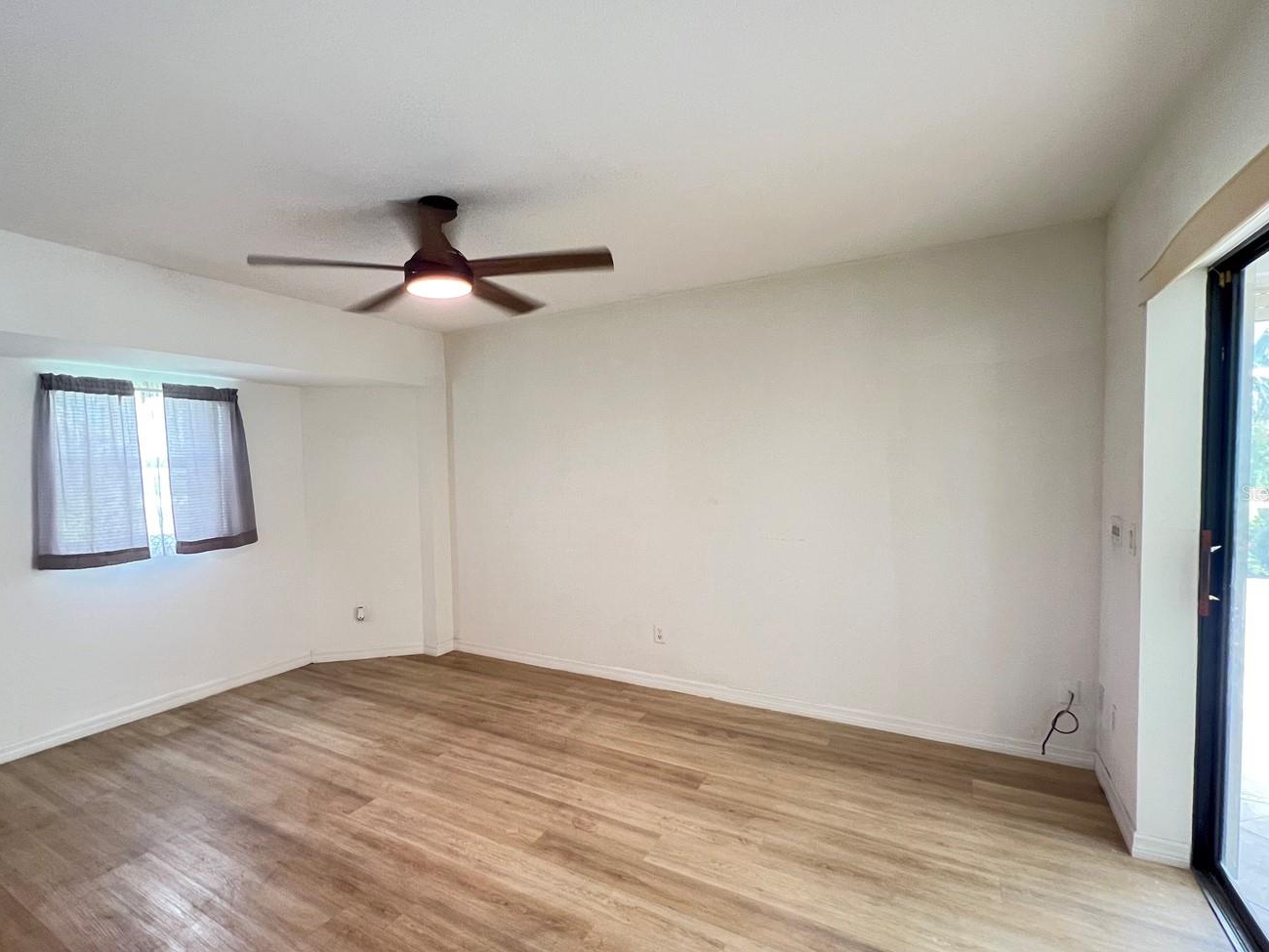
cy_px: 492
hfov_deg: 94.0
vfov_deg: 78.1
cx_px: 553
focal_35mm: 16
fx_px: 587
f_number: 1.8
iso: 250
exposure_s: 1/60
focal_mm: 1.57
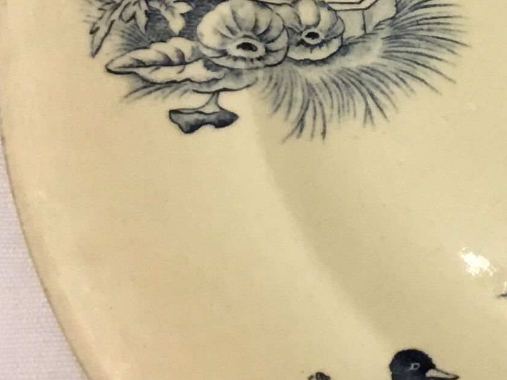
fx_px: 1772
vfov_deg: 12.1
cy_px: 24
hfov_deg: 15.0
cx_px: 779
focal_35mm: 121
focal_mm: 3.3
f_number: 2.4
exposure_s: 1/33
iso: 50
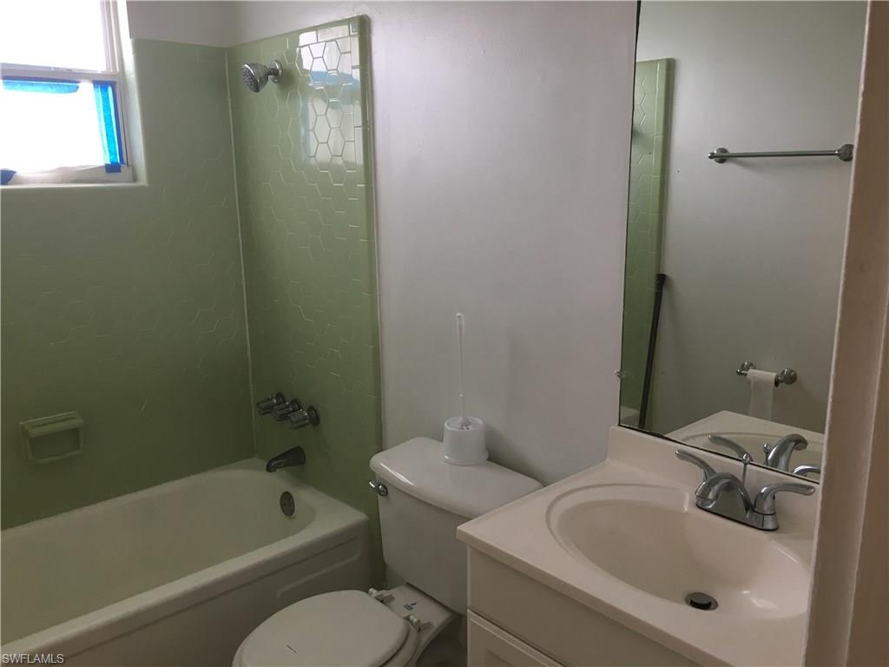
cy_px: 334
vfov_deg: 48.2
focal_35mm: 29
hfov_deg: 61.7
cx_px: 444
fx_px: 745
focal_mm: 4.15
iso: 50
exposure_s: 1/30
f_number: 2.2
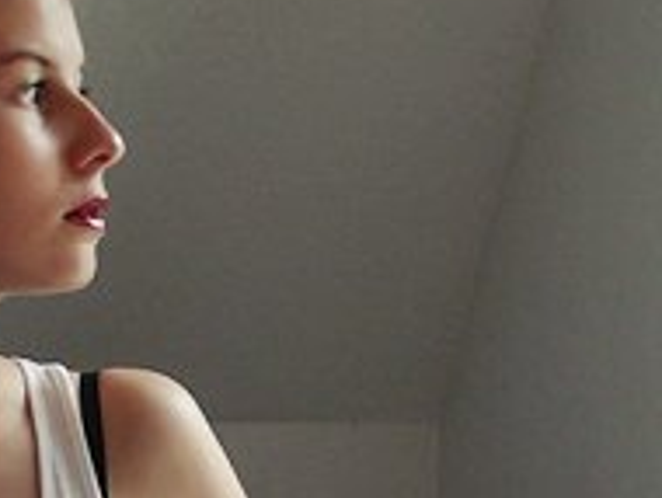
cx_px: -167
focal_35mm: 147
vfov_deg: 10.0
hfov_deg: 13.0
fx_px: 2815
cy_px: 599
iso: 100
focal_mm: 7.4
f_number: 2.8
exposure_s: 1/15
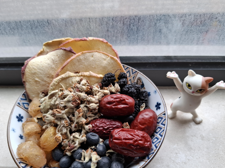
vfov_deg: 51.2
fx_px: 175
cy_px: 94
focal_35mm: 27
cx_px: 107
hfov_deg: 65.3
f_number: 1.8
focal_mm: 5.54
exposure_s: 1/100
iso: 50
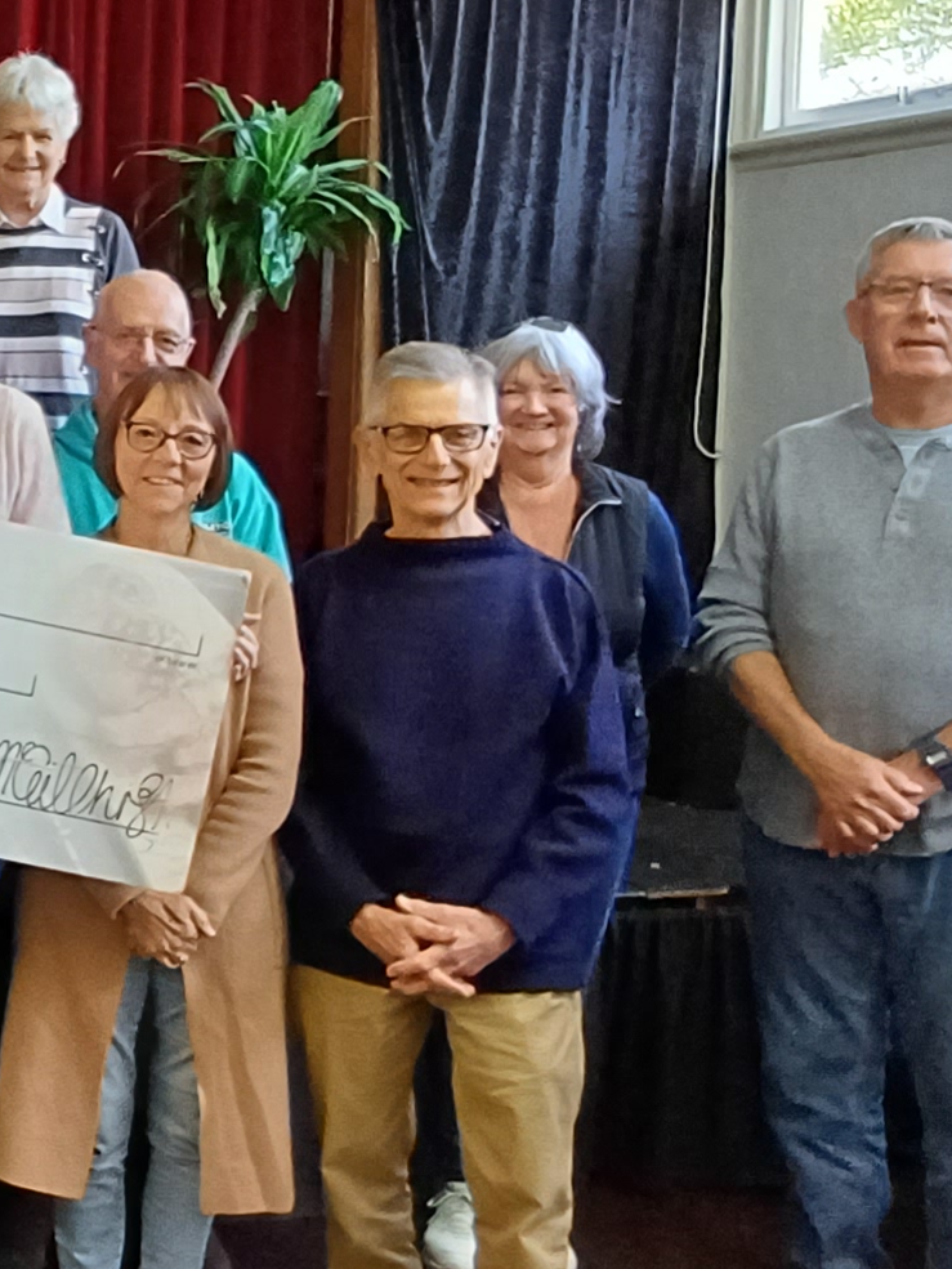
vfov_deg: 36.0
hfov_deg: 23.4
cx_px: -377
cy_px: 475
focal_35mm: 53
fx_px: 1943
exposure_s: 1/33
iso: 200
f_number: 2.2
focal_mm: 1.64
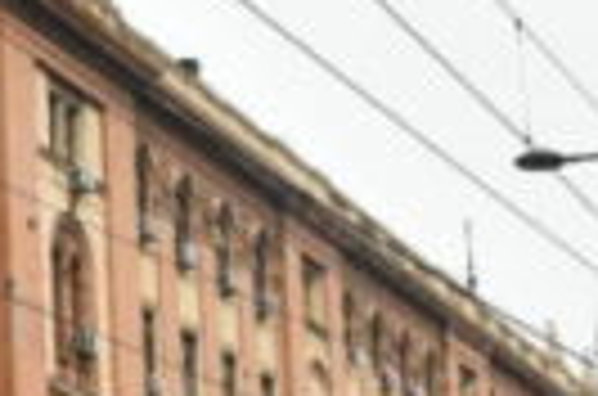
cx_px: -369
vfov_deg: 9.3
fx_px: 2303
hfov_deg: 13.7
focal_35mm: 139
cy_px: 738
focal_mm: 24
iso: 800
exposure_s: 1/1250
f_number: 4.5
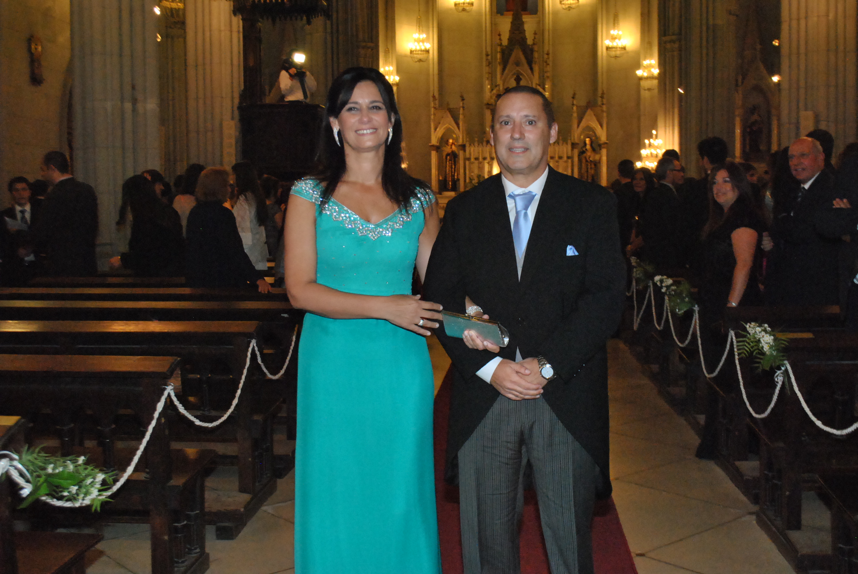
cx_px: 429
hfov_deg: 46.3
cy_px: 287
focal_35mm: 42
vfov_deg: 32.0
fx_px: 1002
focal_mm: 28
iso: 1600
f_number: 5.6
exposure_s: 1/80
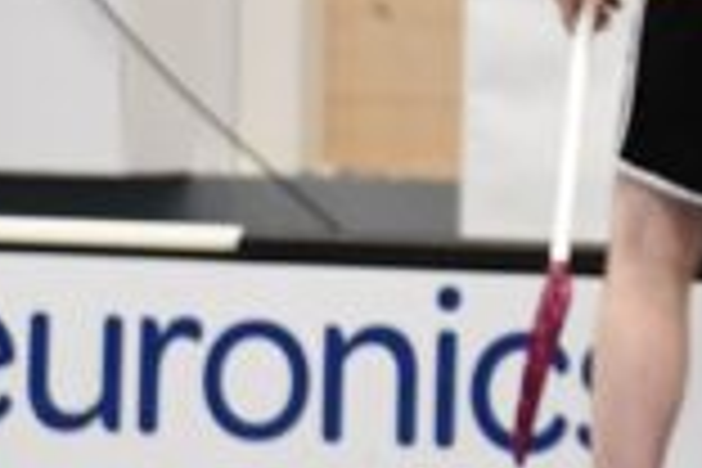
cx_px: 1512
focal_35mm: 993
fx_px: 19362
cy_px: 40
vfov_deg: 1.4
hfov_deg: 2.1
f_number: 3
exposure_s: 1/160
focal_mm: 135
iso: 640
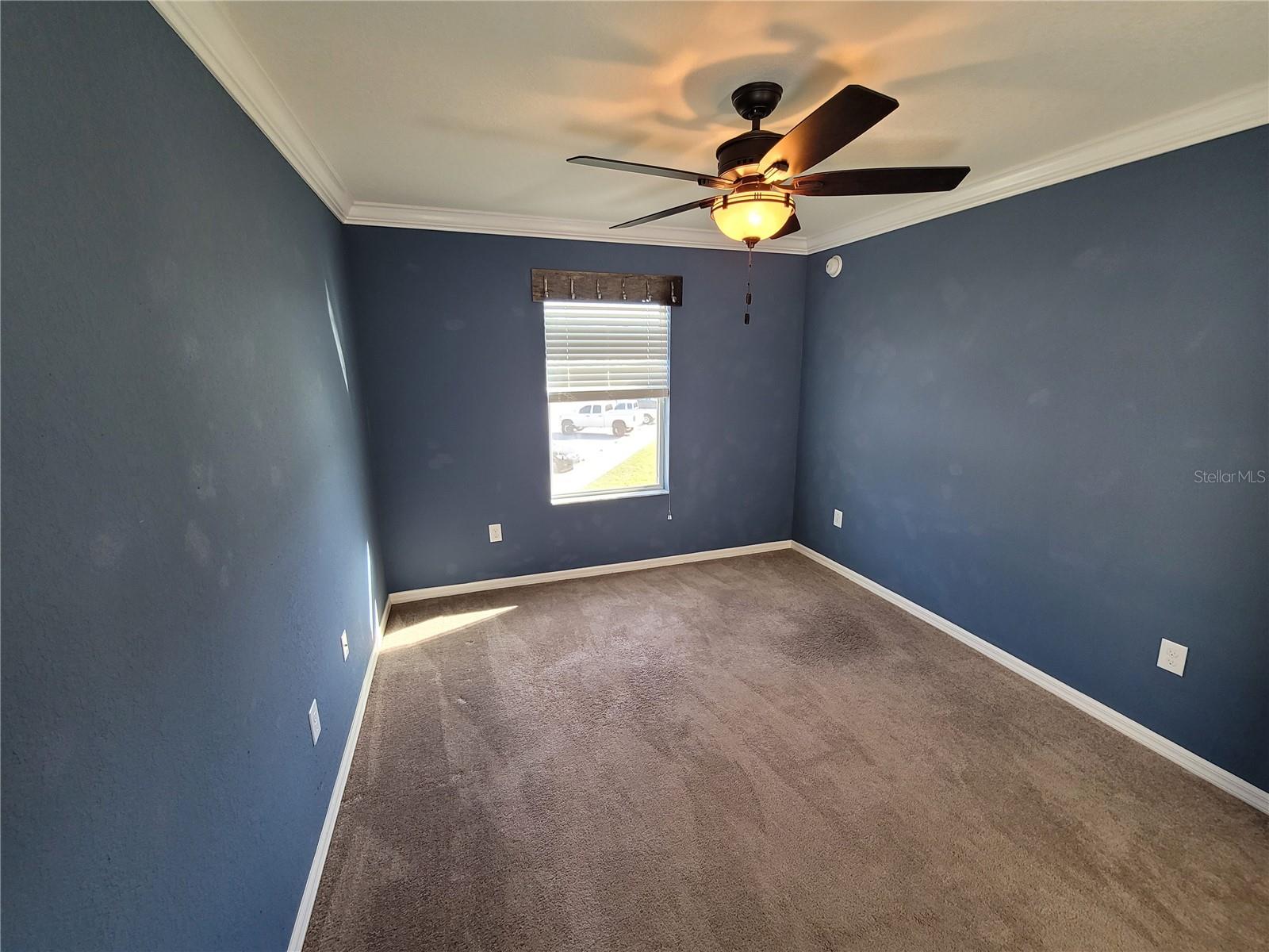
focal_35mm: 13
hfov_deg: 106.2
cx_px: 634
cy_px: 476
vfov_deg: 89.9
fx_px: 477
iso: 160
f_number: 2.2
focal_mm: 2.2
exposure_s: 1/60
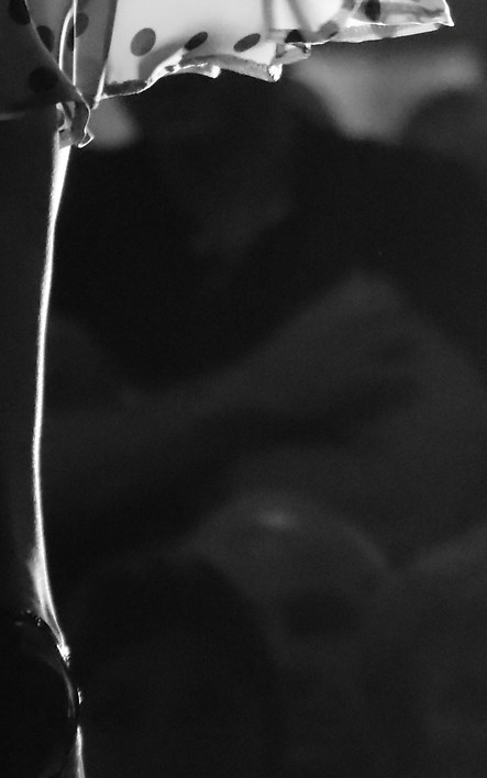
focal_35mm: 1036
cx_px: 202
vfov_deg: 2.0
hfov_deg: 1.3
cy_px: -134
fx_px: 21982
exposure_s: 1/320
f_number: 6.3
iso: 6400
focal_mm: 200
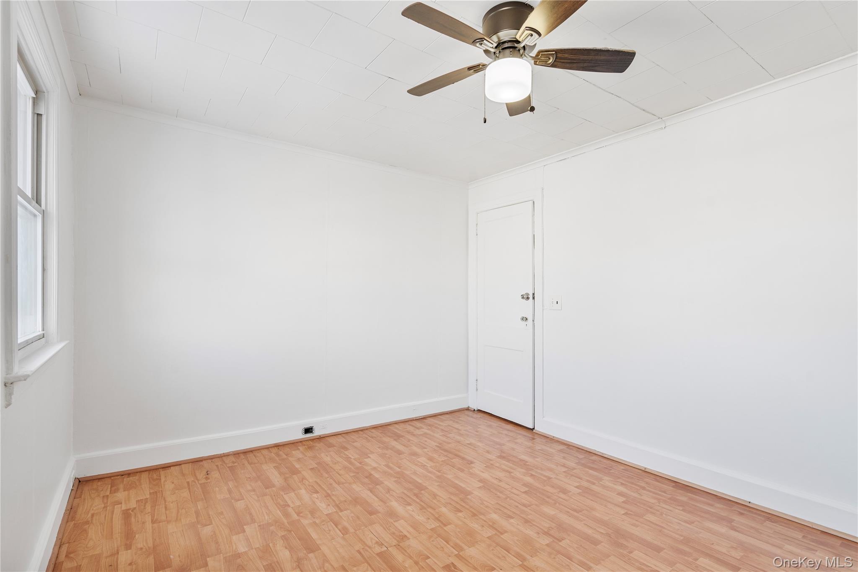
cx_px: 429
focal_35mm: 16
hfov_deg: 96.7
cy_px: 286
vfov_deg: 73.7
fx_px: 381
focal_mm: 16
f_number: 7.1
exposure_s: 1/5
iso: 200
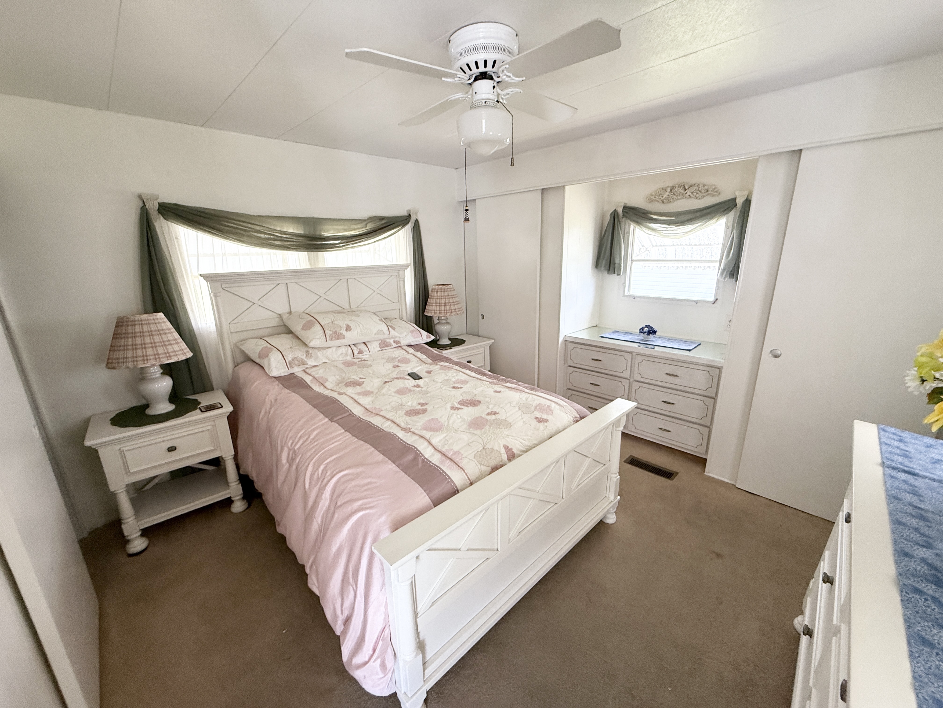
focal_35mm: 14
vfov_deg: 85.7
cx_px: 472
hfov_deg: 102.1
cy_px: 354
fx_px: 381
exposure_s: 1/99
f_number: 2.2
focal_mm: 2.22
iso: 200
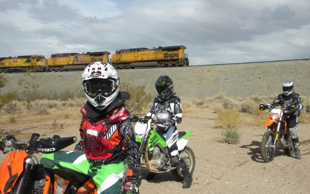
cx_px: 177
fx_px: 380
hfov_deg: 44.2
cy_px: 130
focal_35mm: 45
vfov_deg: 28.4
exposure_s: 1/280
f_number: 10
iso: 90
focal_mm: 6.6
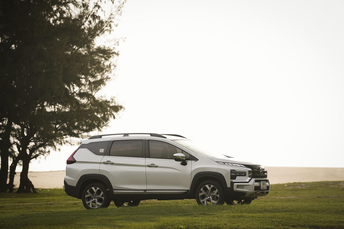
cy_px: 114
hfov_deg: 12.2
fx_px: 1605
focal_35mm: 168
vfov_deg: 8.2
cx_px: 172
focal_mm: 168
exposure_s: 1/100
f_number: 5.6
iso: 200
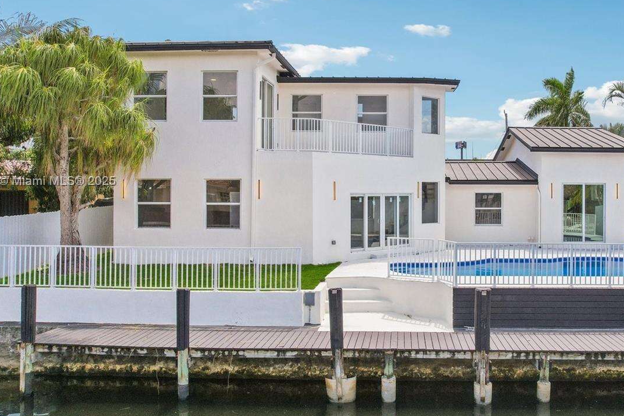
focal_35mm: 33
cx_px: 397
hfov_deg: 56.4
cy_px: 182
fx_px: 572
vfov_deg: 39.9
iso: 100
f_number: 2.8
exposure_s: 1/1600
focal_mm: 8.4
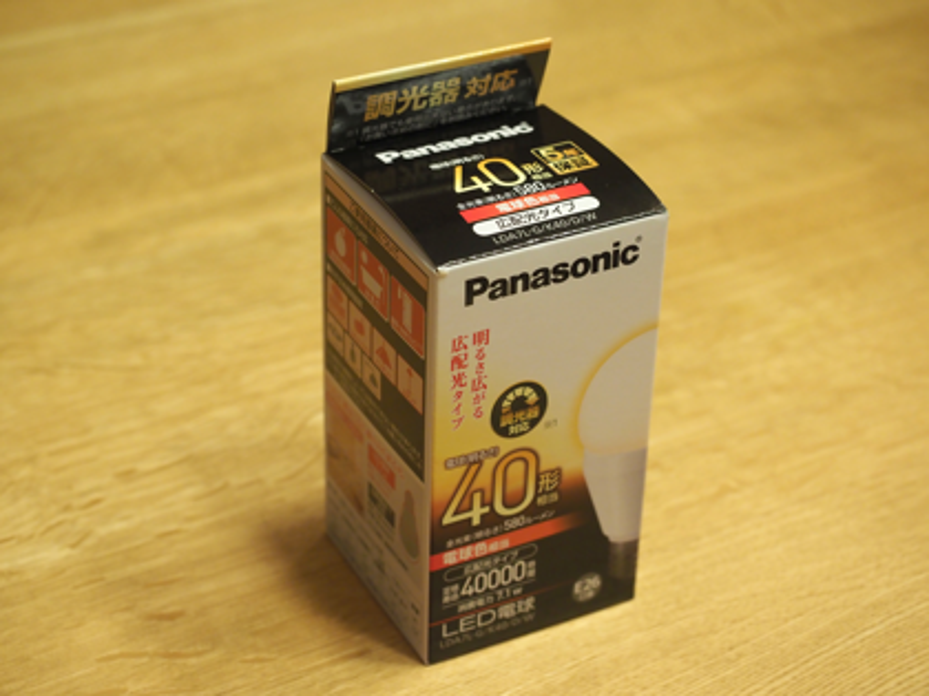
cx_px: 464
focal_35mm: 80
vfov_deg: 18.4
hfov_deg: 24.4
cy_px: 348
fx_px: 2147
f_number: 4
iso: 1000
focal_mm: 40
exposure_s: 1/100
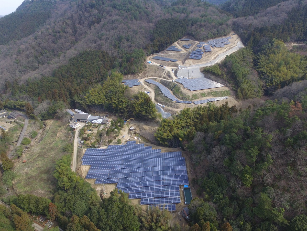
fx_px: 177
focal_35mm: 20
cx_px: 154
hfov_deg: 81.7
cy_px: 116
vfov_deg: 66.0
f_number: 2.8
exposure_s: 1/445
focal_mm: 3.61
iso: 100
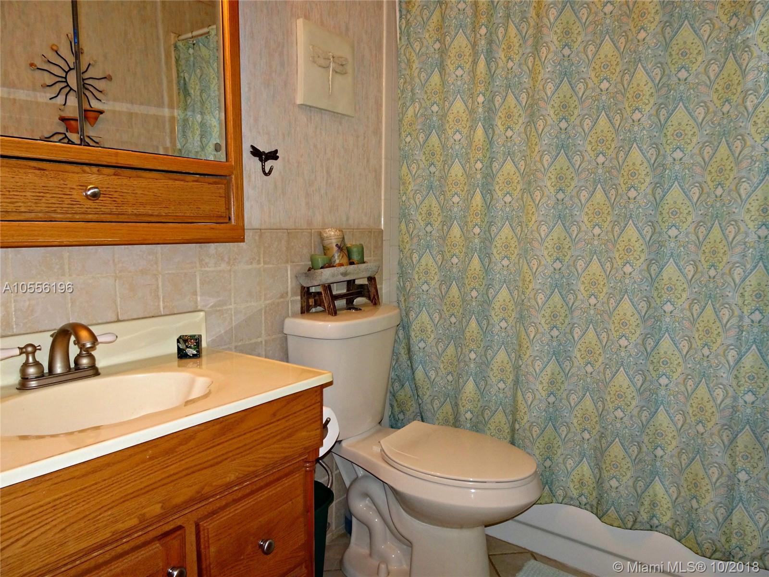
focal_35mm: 24
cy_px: 288
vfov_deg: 56.8
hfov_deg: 71.6
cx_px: 384
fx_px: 533
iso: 200
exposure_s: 1/30
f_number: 3.5
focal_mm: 4.1
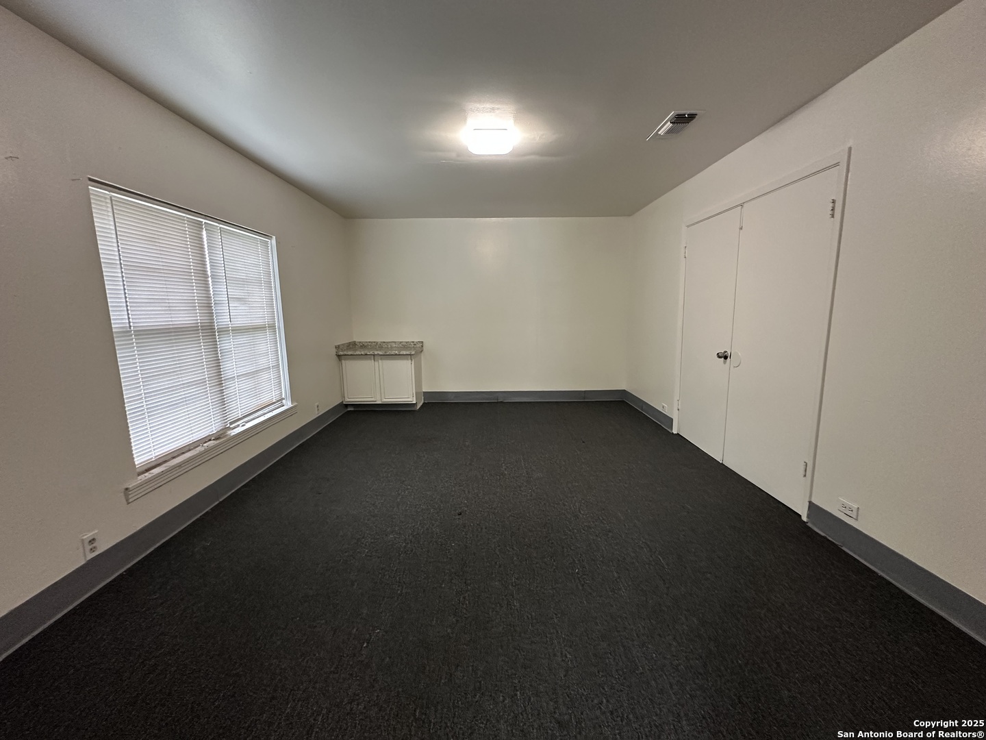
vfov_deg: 85.7
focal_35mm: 14
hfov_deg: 102.1
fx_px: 399
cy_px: 370
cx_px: 493
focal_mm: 2.22
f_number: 2.2
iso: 400
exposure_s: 1/60
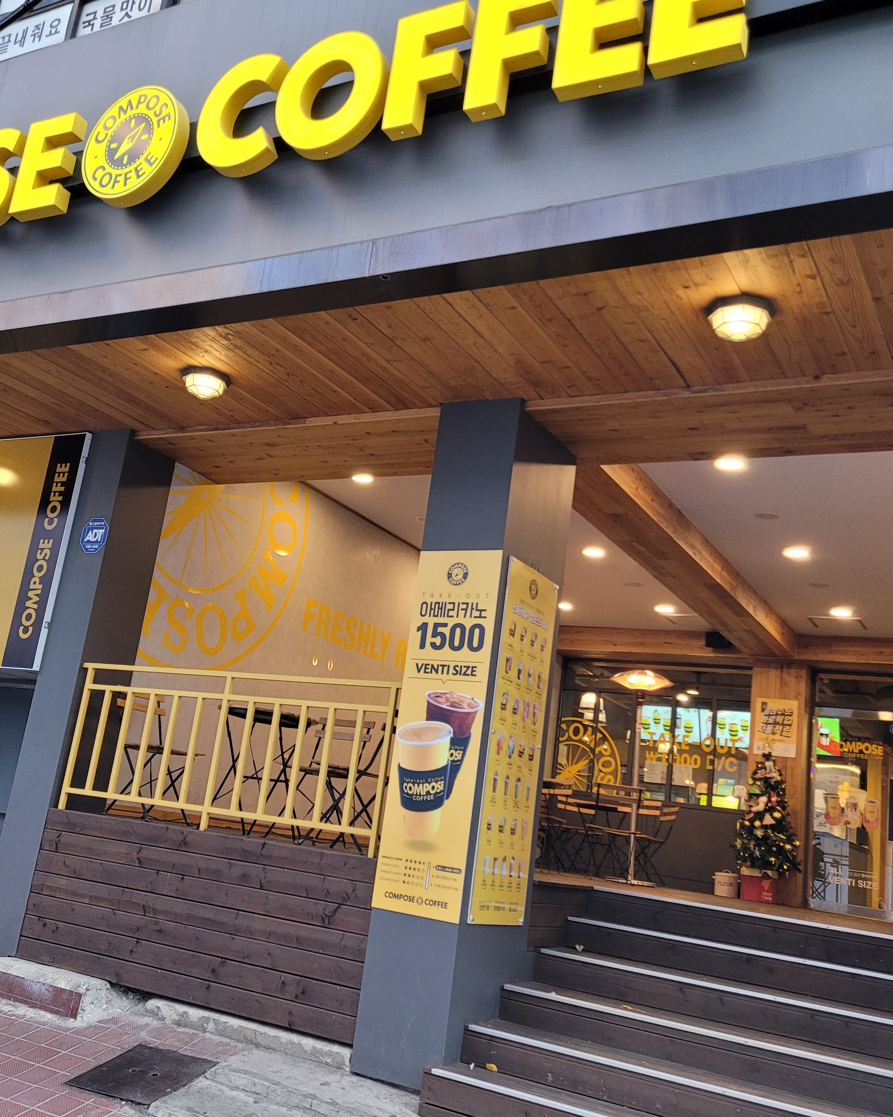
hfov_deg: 43.3
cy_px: 558
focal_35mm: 34
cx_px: 391
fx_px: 1123
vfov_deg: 52.8
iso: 200
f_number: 1.8
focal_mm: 5.4
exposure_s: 1/119
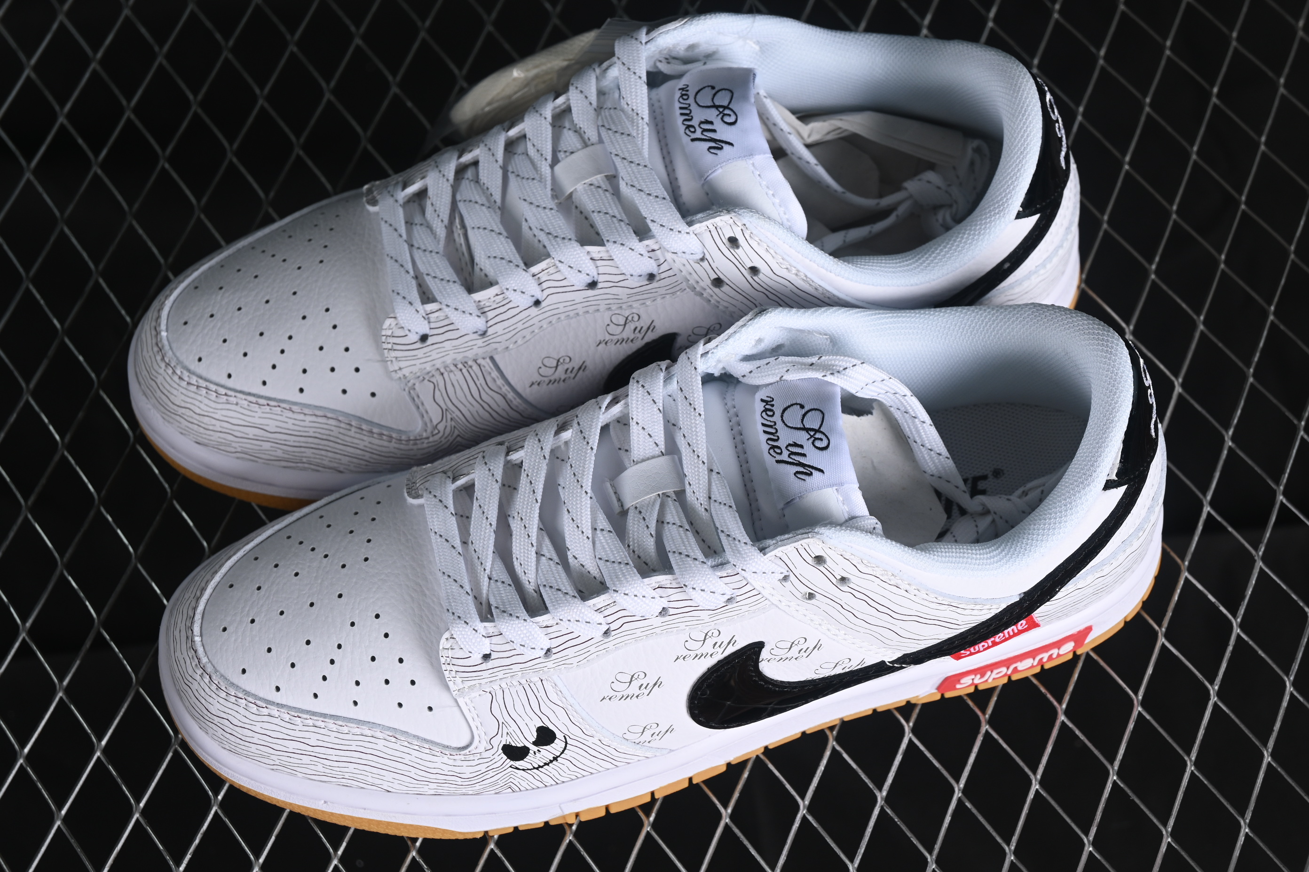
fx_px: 2727
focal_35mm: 75
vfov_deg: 18.2
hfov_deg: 27.0
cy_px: 436
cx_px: 654
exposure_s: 1/80
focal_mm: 50
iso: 160
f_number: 7.1
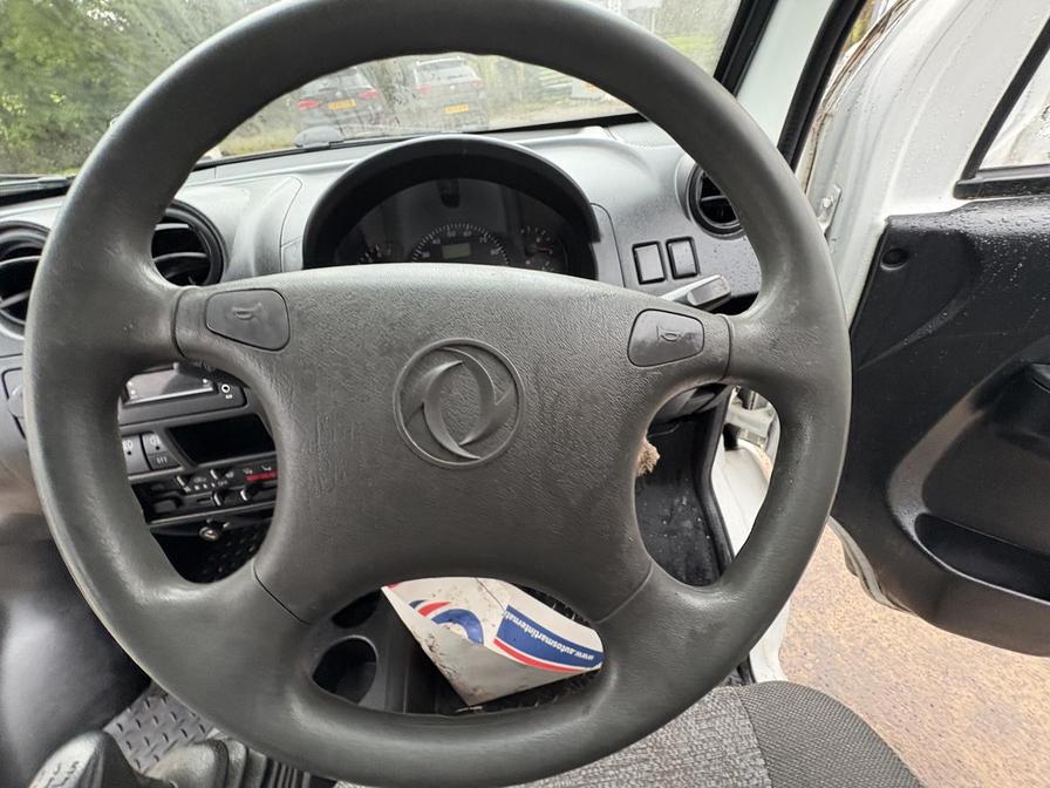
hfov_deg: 102.1
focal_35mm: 14
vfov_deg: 85.7
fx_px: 425
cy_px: 394
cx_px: 525
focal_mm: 2.22
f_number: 2.2
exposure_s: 1/60
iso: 320
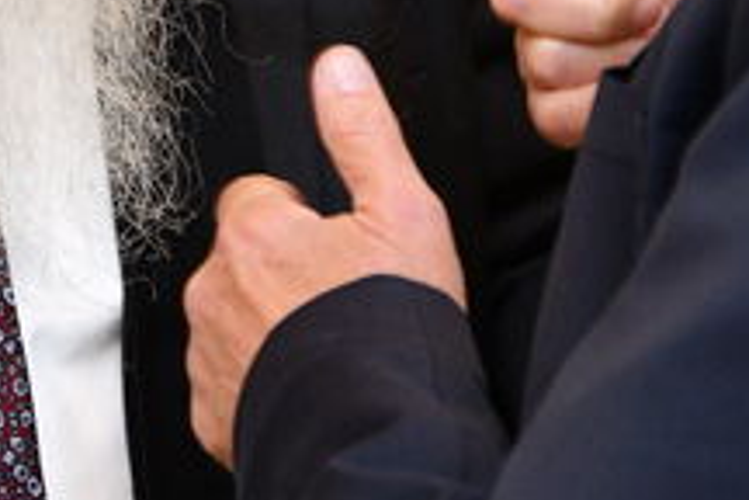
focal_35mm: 337
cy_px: -241
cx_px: 135
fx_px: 7011
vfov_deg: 4.1
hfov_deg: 6.1
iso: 1250
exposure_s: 1/200
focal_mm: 52
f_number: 2.8
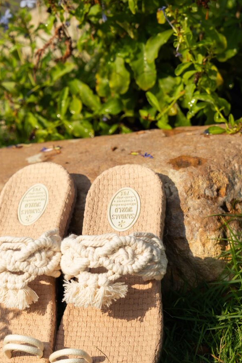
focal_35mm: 118
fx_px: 1189
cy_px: 216
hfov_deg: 11.6
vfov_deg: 17.3
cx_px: 73
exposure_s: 1/1600
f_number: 5
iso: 100
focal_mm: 54
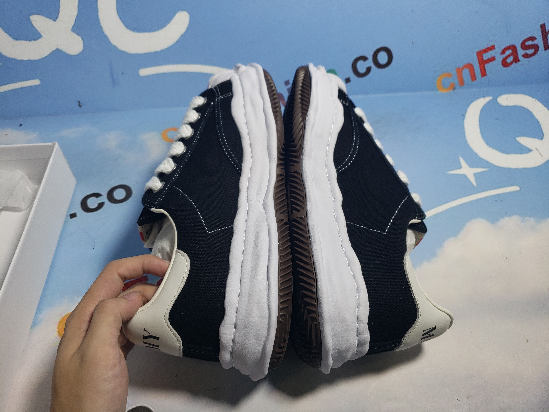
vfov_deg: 53.1
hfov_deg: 67.3
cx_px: 274
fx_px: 412
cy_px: 206
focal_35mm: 26
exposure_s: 1/485
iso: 50
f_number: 1.5
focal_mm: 4.3
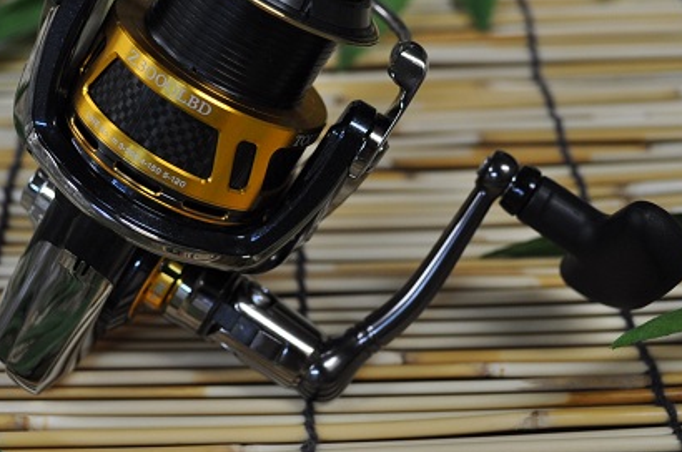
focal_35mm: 66
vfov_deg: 20.5
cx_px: 303
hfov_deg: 30.5
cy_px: 153
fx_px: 1248
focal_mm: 28
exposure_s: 1/60
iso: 720
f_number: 4.5
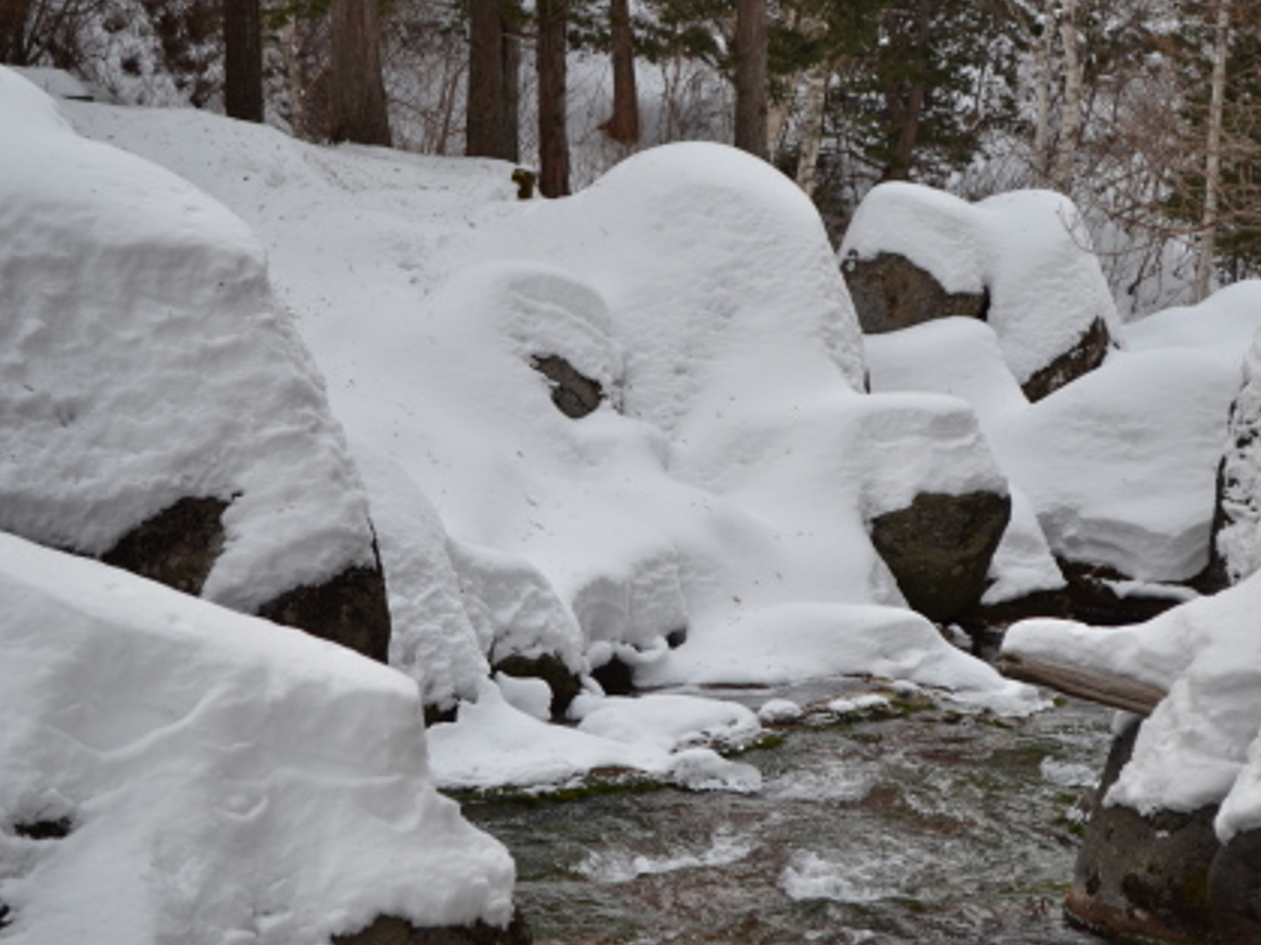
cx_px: 698
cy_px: 489
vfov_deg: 15.6
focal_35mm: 95
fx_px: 3444
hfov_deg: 20.7
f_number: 5.6
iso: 100
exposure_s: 1/125
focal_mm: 55
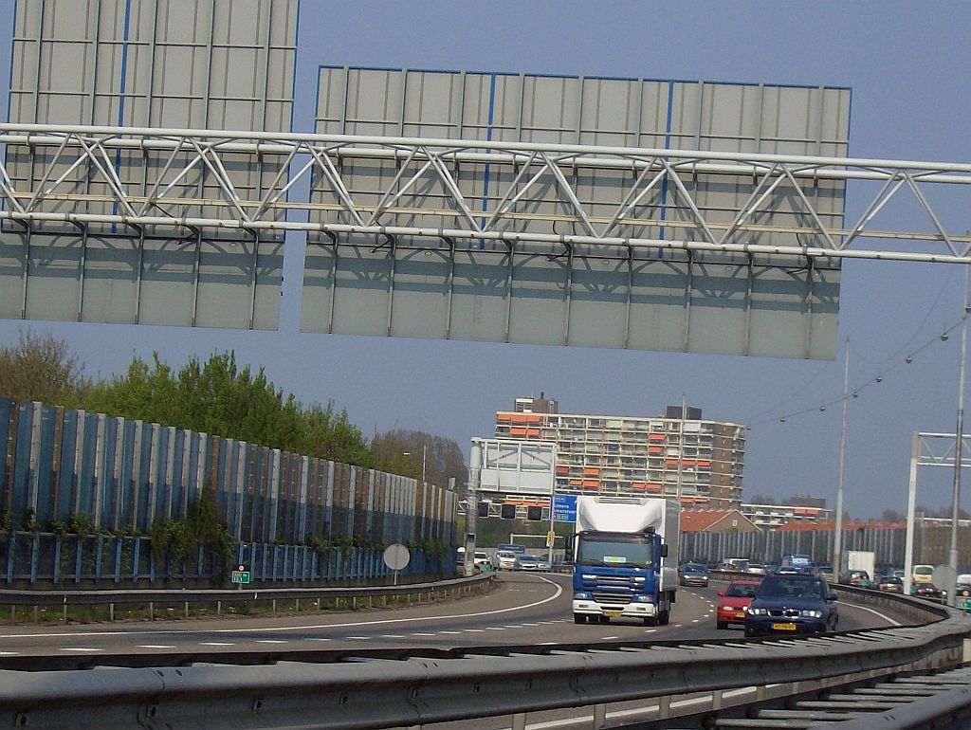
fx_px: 3032
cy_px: 365
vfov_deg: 13.7
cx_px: 486
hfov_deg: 18.2
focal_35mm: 108
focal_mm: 18
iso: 100
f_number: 7.8
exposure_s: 1/517
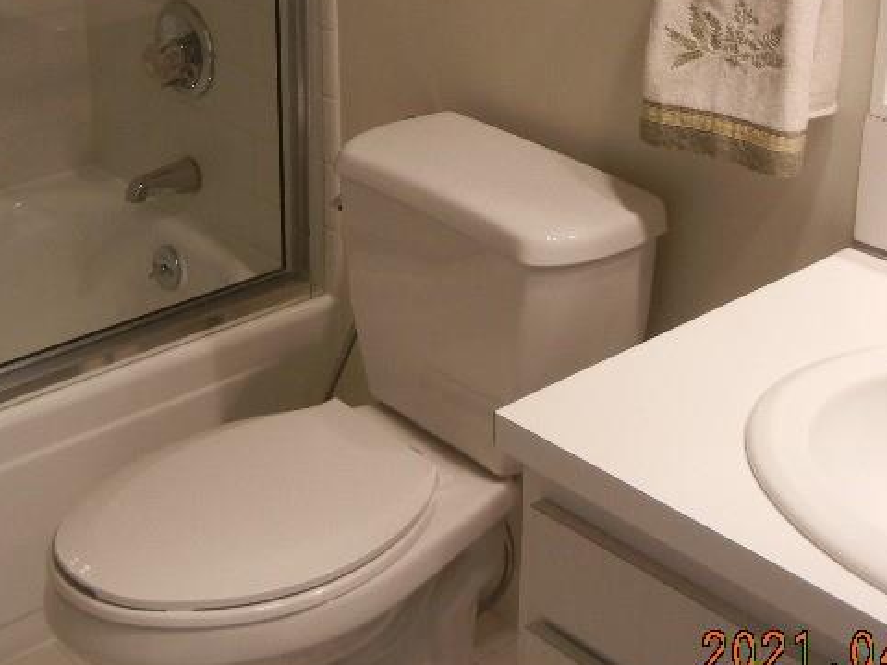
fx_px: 1640
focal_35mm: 64
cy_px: 92
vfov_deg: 22.5
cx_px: 338
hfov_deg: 30.2
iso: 160
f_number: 3.5
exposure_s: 1/30.6
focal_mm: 5.4
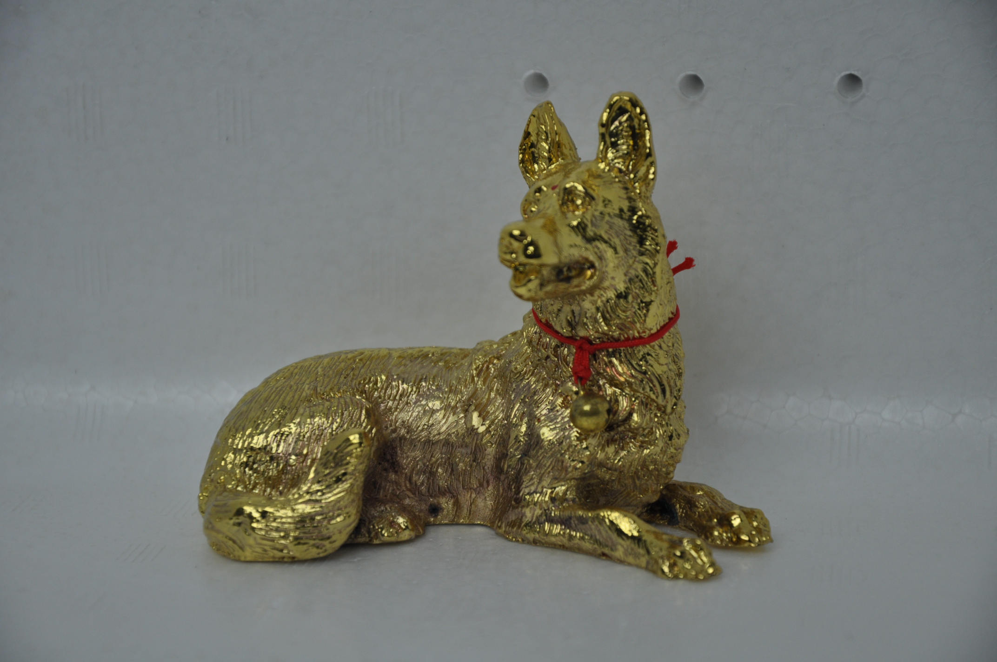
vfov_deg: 9.9
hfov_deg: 14.9
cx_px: 498
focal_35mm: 138
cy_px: 331
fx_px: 3817
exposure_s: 1/100
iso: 400
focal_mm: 92
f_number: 5.6
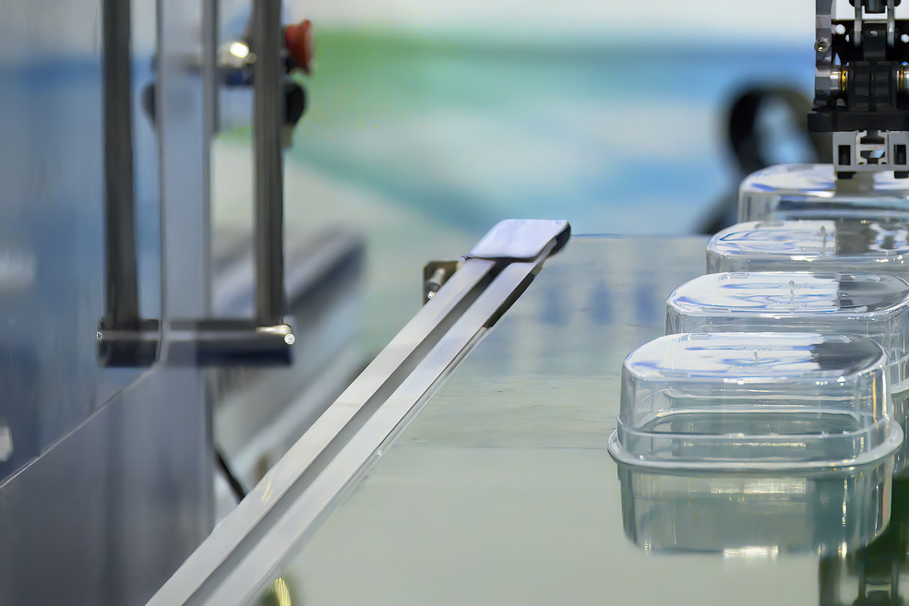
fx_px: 6506
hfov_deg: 8.0
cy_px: 259
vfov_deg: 5.3
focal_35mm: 258
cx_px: 563
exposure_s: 1/500
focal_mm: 135
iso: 2500
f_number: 5.3
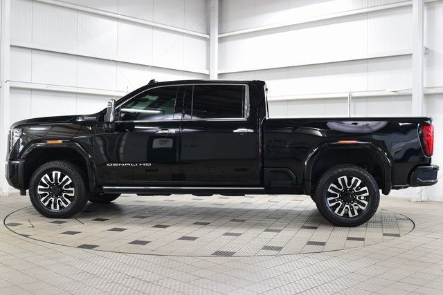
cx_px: 222
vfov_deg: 33.0
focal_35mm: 40
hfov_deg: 47.9
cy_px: 148
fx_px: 498
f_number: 6.3
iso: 720
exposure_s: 1/15
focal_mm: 27
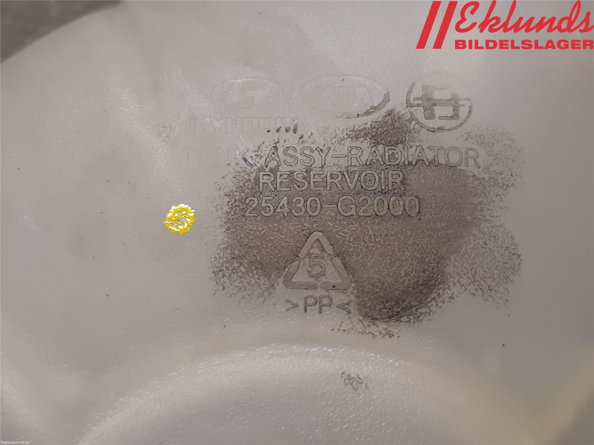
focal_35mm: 26
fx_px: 446
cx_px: 297
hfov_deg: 67.3
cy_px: 222
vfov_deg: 53.1
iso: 100
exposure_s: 1/50
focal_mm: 3.93
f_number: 1.7
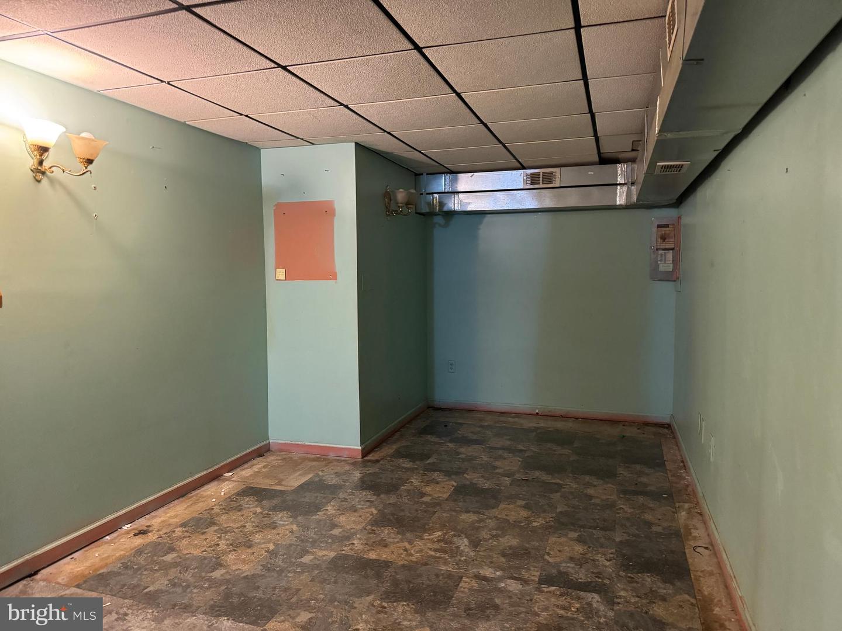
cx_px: 421
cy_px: 316
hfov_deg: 71.6
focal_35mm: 24
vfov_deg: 56.8
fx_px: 584
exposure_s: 1/40
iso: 800
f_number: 1.78
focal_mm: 6.76
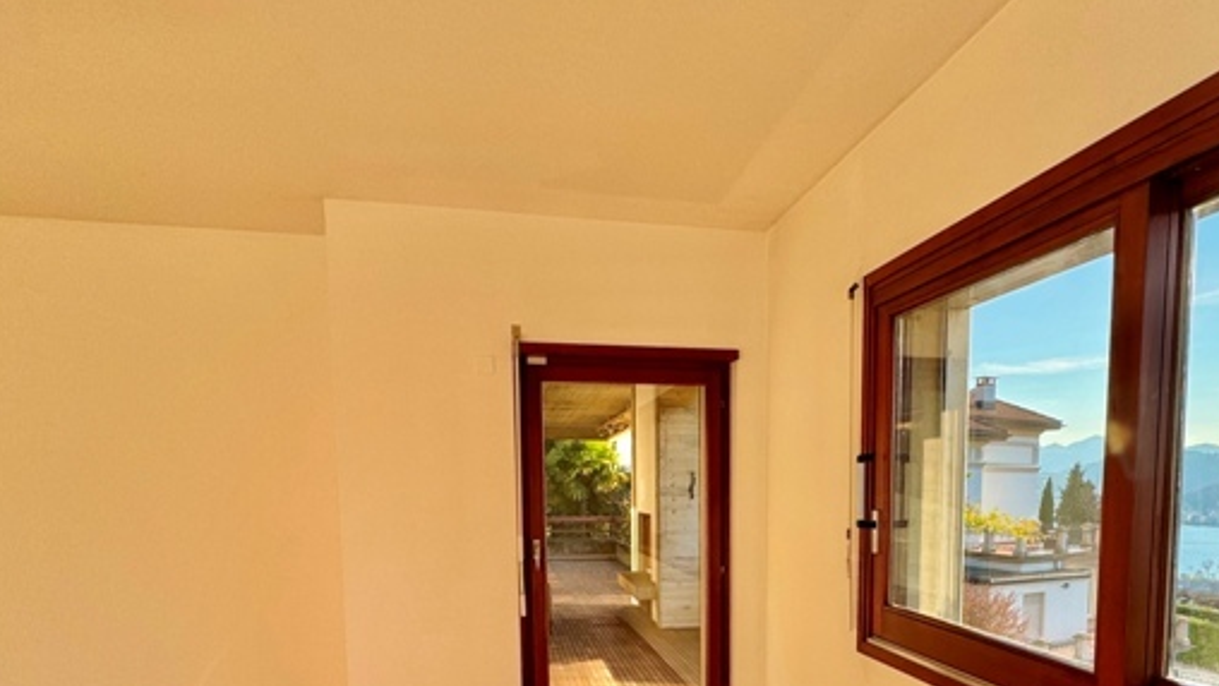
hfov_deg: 75.7
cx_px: 713
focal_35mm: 24
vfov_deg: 45.1
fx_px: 776
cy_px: 559
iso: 40
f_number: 2.2
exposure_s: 1/334
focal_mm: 2.22
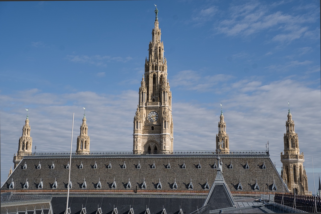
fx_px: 410
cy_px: 107
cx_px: 160
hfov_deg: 42.7
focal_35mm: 46
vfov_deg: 29.2
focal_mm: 46
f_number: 5
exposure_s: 1/1250
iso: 100
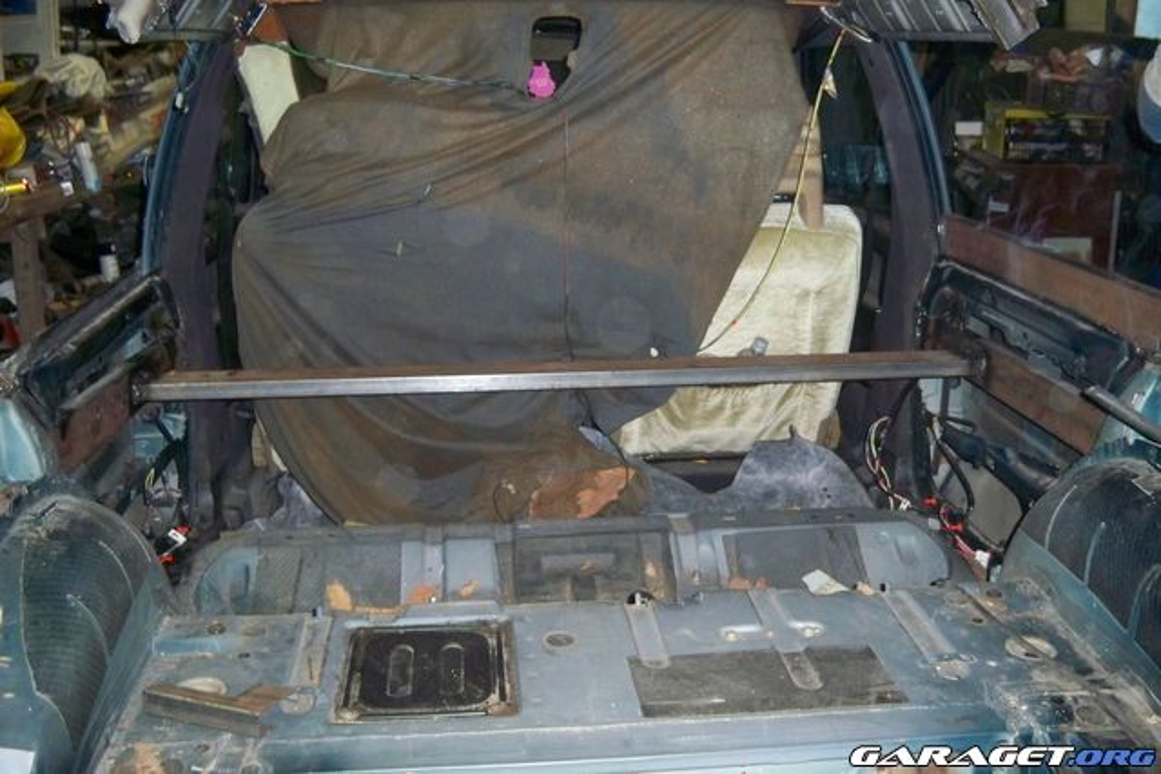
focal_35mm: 37
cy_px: 387
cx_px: 580
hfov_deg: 51.9
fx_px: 1193
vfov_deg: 36.0
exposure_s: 1/30
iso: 320
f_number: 3.1
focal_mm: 7.9
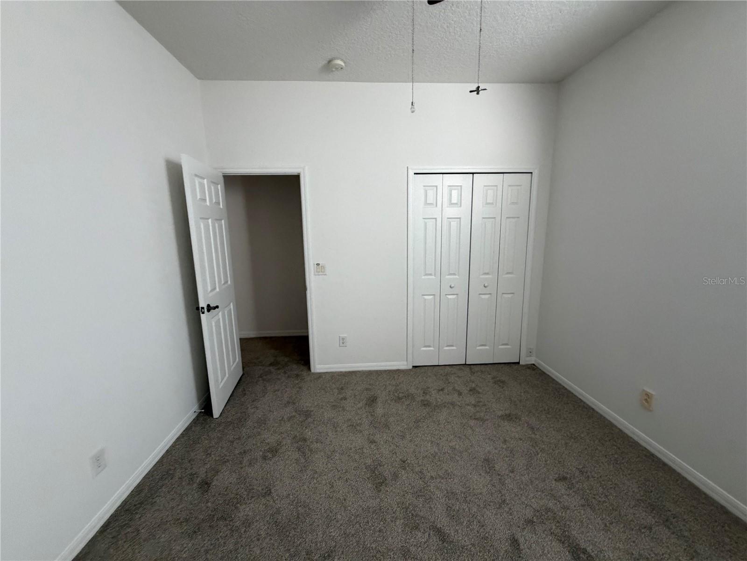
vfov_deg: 85.7
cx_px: 374
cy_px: 280
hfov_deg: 102.1
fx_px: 302
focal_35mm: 14
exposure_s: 1/121
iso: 320
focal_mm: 2.22
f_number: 2.2
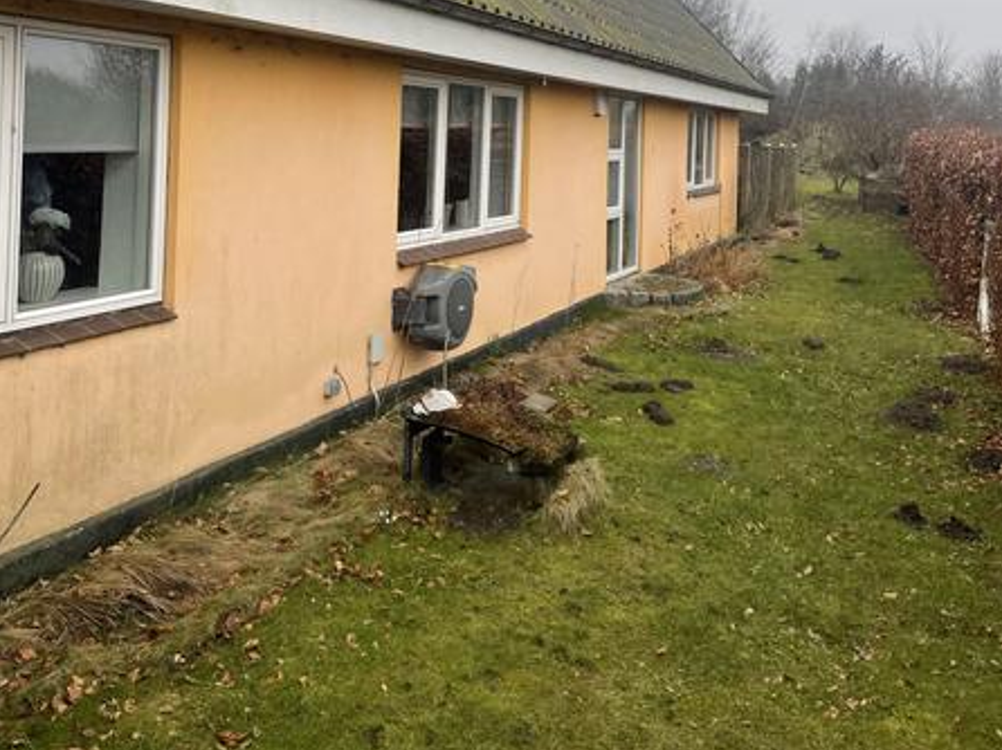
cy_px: 112
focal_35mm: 35
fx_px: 1013
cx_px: 501
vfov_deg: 38.5
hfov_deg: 52.7
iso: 32
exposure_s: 1/378
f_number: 1.6
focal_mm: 4.2
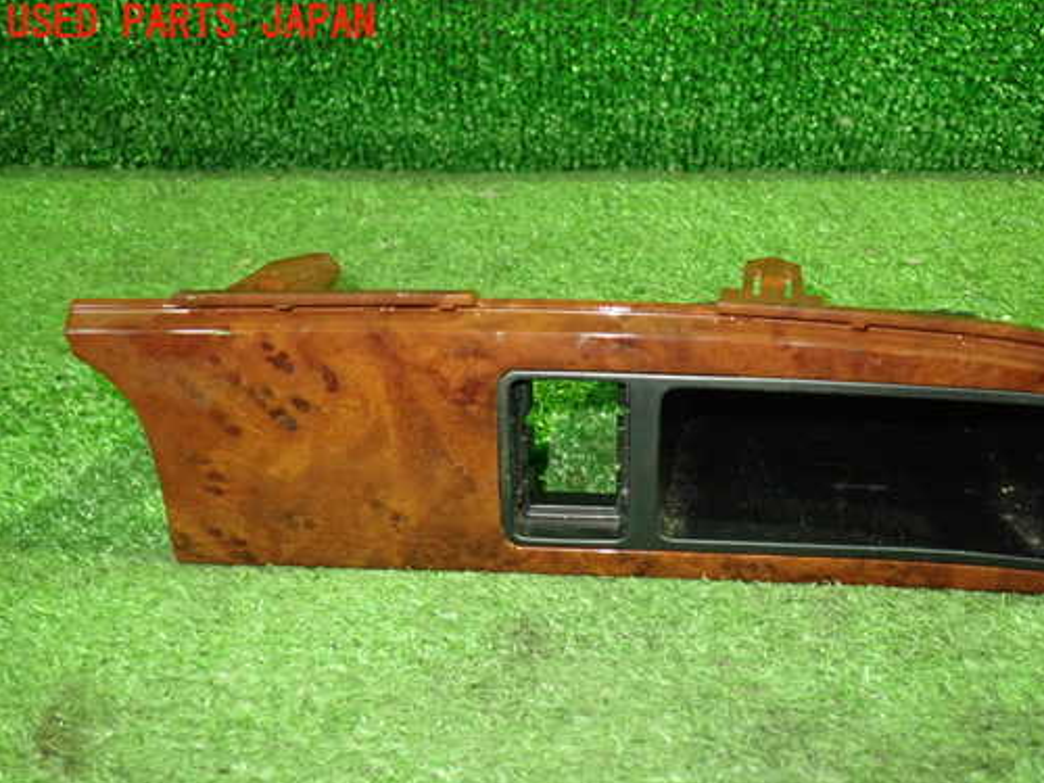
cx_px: 622
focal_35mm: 36
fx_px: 1086
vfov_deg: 39.5
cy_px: 468
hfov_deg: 51.0
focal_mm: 5.4
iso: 800
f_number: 2.3
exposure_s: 1/30
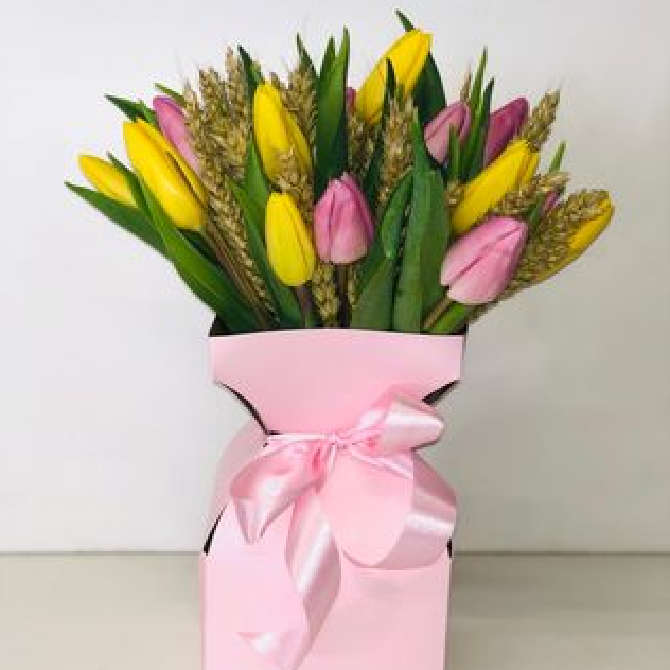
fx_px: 1358
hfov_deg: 27.7
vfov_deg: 27.7
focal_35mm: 62
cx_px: 335
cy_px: 405
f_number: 2.4
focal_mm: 6
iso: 16
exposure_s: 1/30
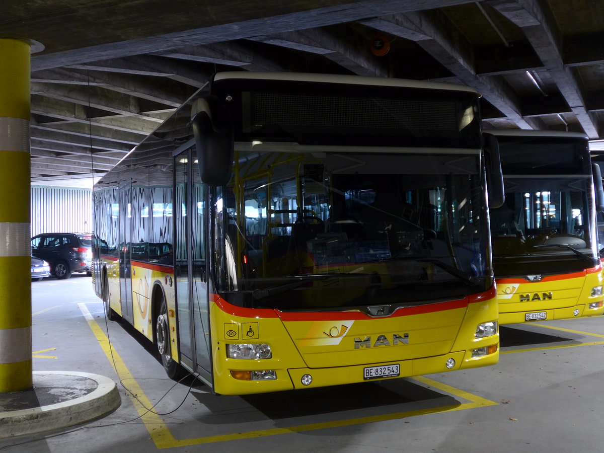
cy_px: 226
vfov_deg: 35.1
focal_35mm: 41
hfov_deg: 45.8
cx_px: 302
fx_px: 715
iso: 400
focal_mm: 8.4
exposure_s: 1/13
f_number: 2.6
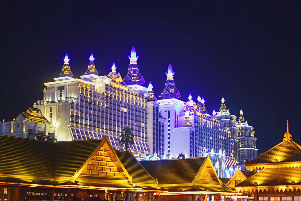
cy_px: 100
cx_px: 150
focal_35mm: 35
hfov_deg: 54.4
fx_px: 293
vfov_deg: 37.8
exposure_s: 1/125
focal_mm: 35
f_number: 1.4
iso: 1600
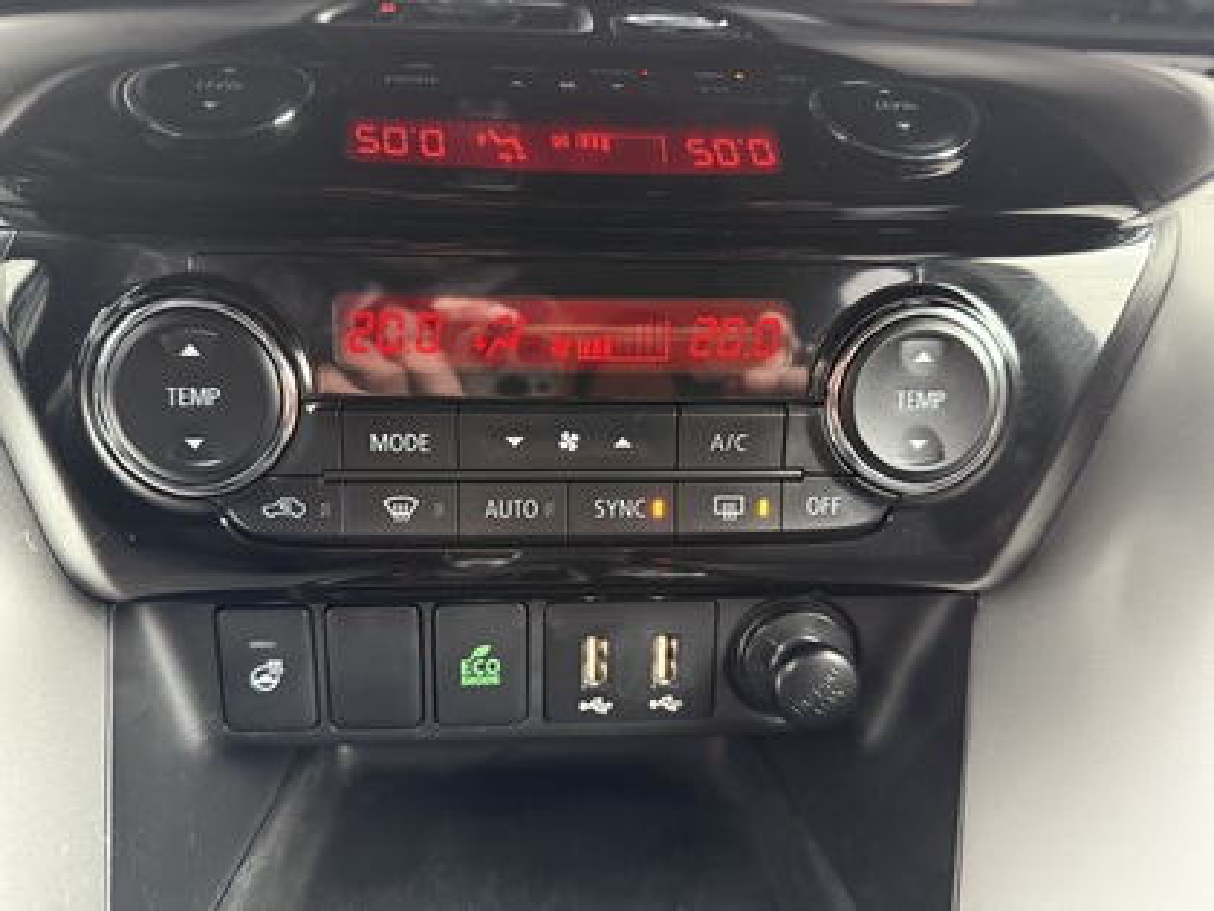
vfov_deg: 56.8
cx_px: 607
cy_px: 456
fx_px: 842
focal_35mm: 24
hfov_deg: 71.6
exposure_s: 1/40
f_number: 1.78
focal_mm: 6.76
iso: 800
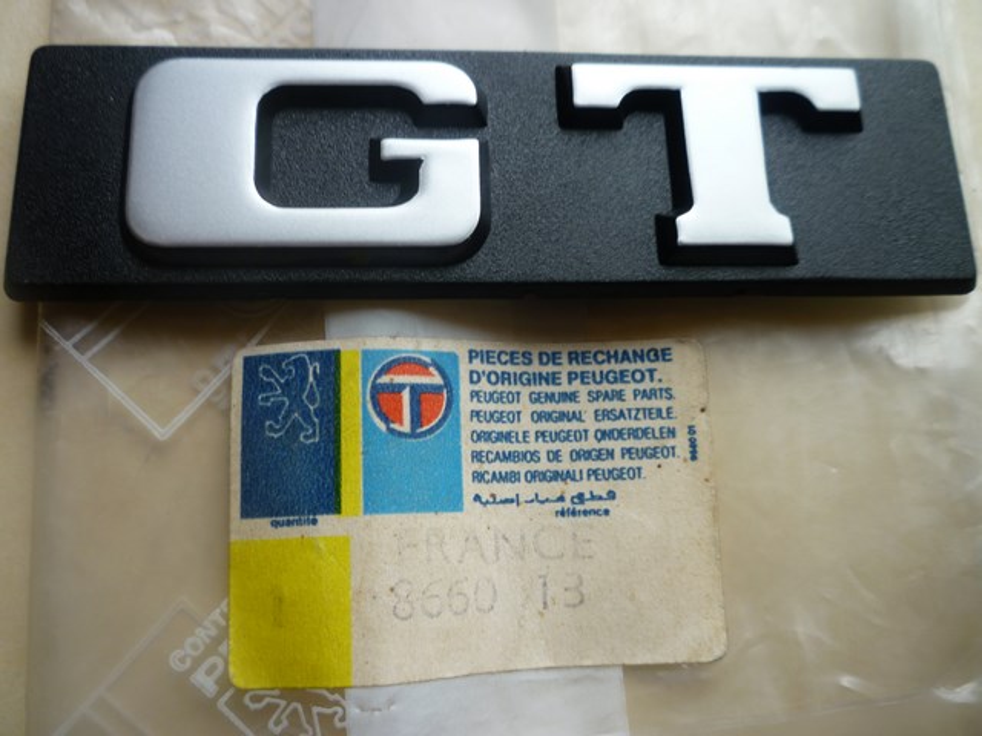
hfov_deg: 61.7
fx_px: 823
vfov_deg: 48.2
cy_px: 368
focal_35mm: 29
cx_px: 491
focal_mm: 5.2
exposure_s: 1/30
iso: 80
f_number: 3.3
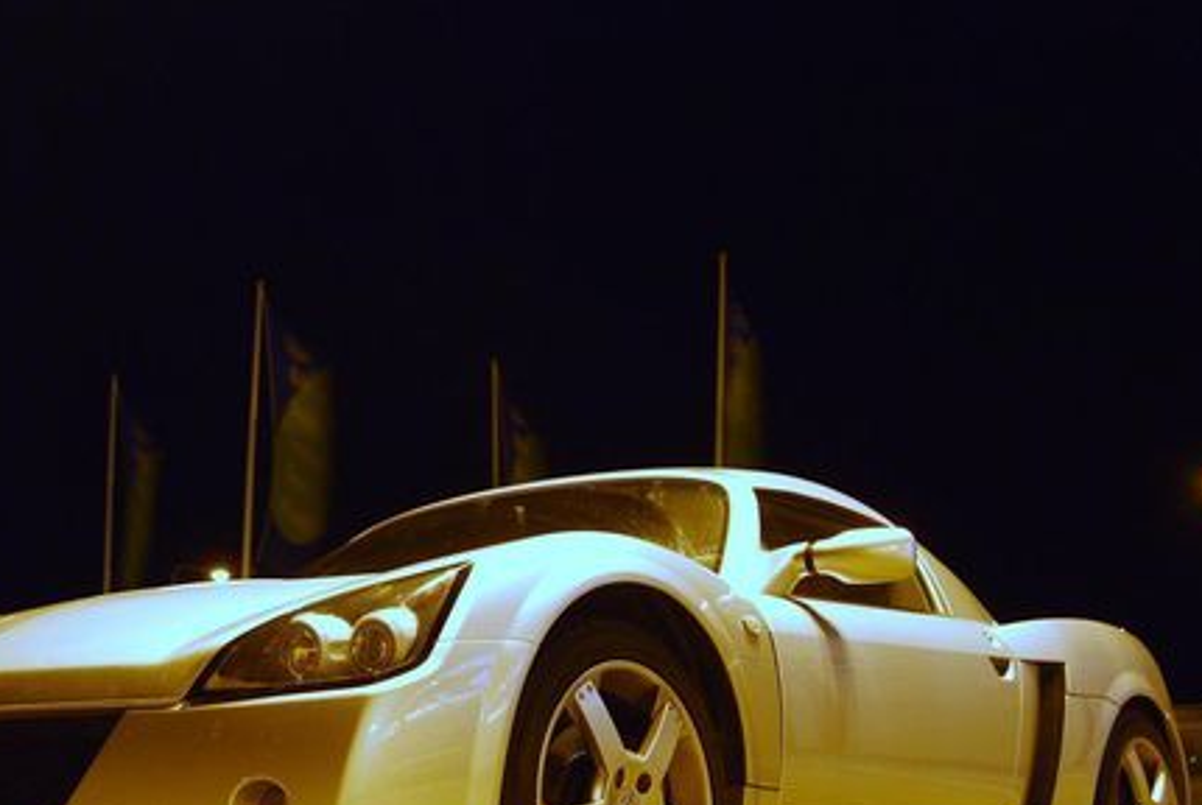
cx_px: 506
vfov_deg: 23.4
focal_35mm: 58
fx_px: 1939
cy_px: 458
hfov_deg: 34.4
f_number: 4.5
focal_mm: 26
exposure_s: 1/2
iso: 400
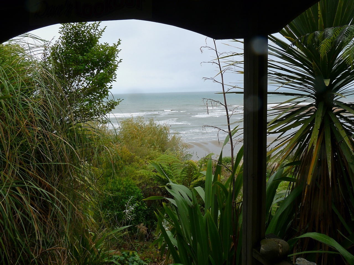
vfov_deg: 45.4
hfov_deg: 58.4
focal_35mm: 31
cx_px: 177
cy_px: 132
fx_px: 317
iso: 100
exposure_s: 1/125
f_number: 4
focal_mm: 5.4
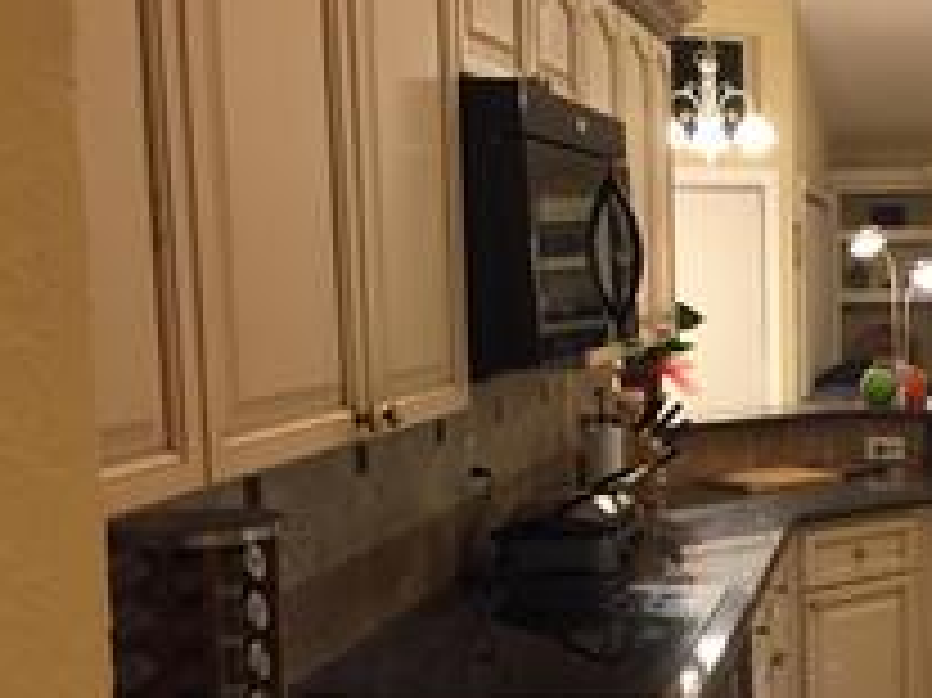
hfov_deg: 32.8
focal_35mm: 56
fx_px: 1507
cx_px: 815
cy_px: 423
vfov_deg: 26.0
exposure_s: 1/30
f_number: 2.2
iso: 160
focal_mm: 4.15
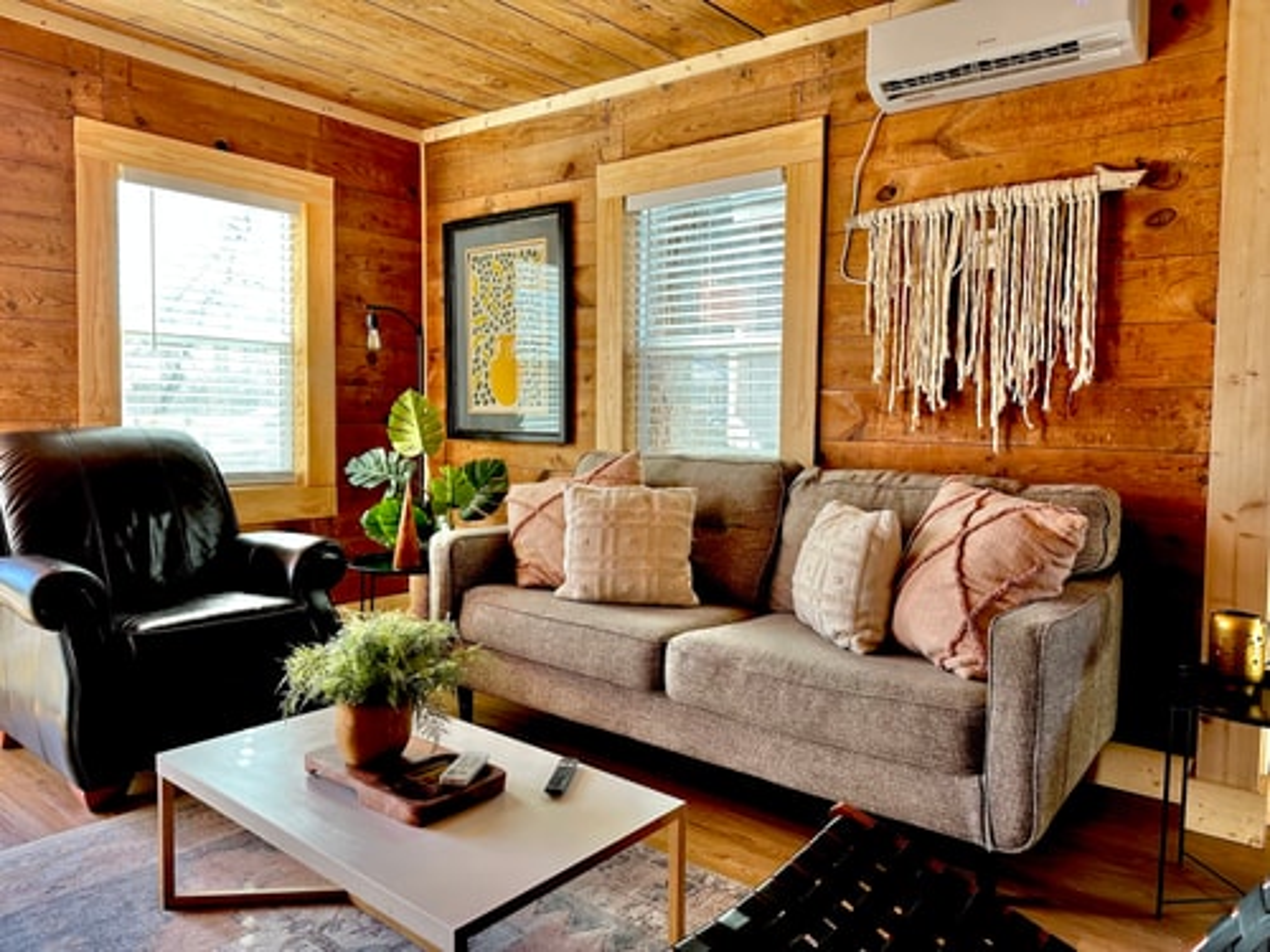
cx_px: 635
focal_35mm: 24
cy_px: 476
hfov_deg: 71.6
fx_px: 881
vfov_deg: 56.8
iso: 80
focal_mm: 6.86
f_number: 1.78
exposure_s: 1/121
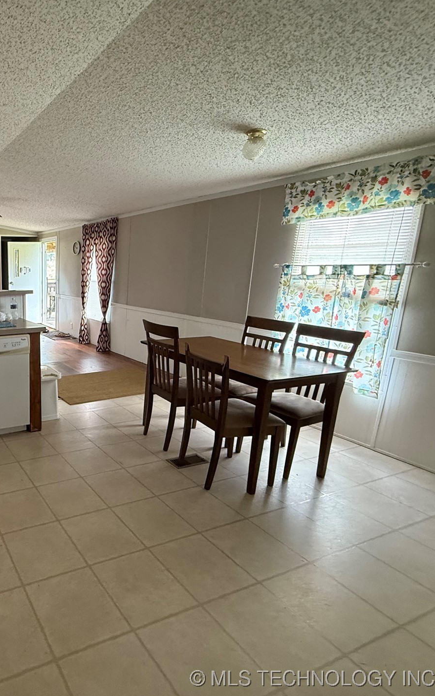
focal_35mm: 20
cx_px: 21
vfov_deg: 85.1
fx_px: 380
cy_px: 347
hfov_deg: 50.7
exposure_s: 1/60
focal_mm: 2.22
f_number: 2.2
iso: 400
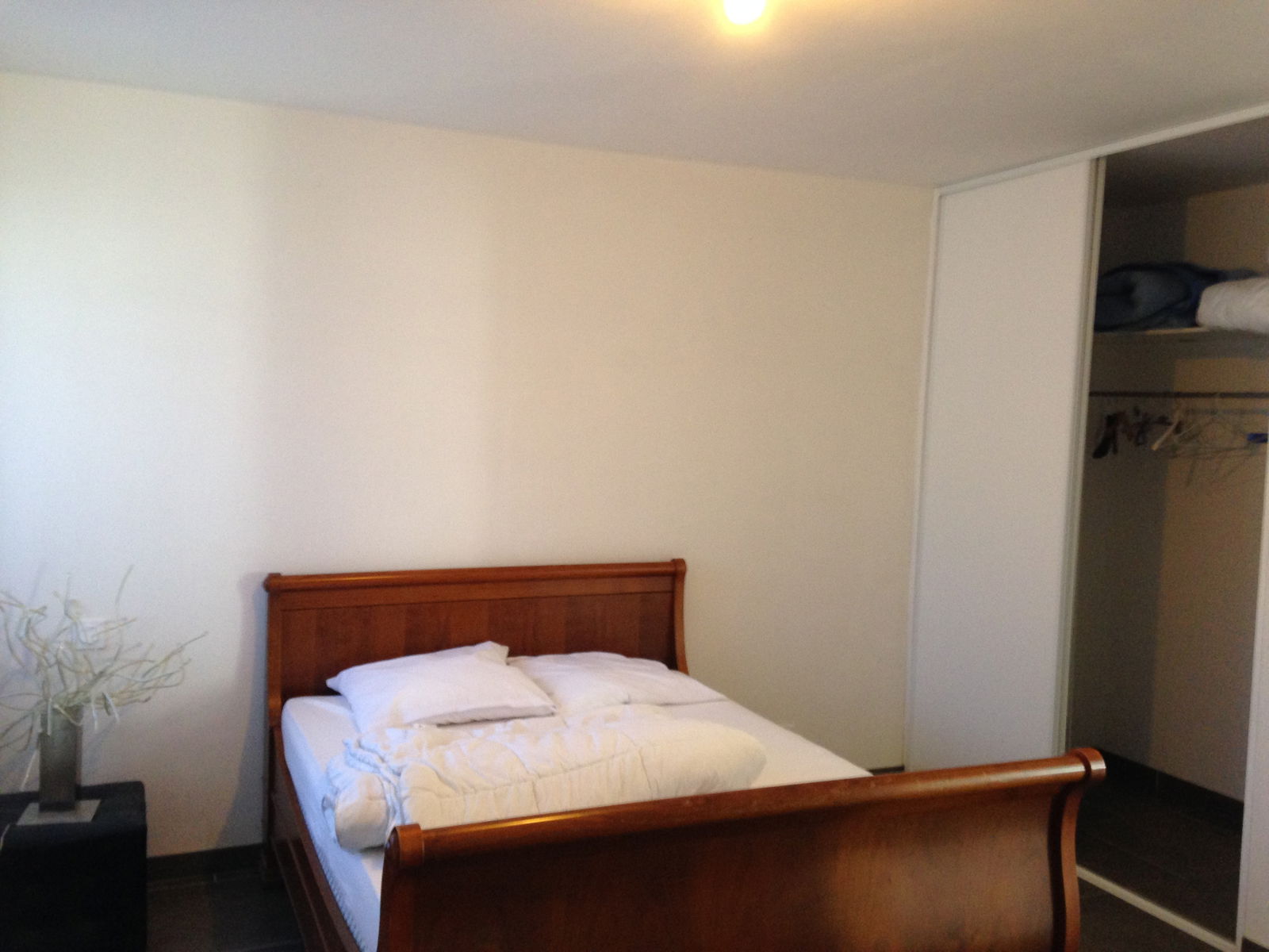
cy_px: 476
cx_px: 634
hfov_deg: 55.4
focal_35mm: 33
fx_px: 1210
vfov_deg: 42.9
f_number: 2.4
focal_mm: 4.12
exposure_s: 1/20
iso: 200
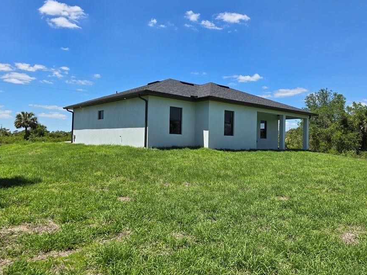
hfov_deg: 65.2
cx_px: 197
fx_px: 286
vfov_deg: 51.3
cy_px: 134
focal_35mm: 27
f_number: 1.7
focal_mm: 6.3
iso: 12
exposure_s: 1/1033
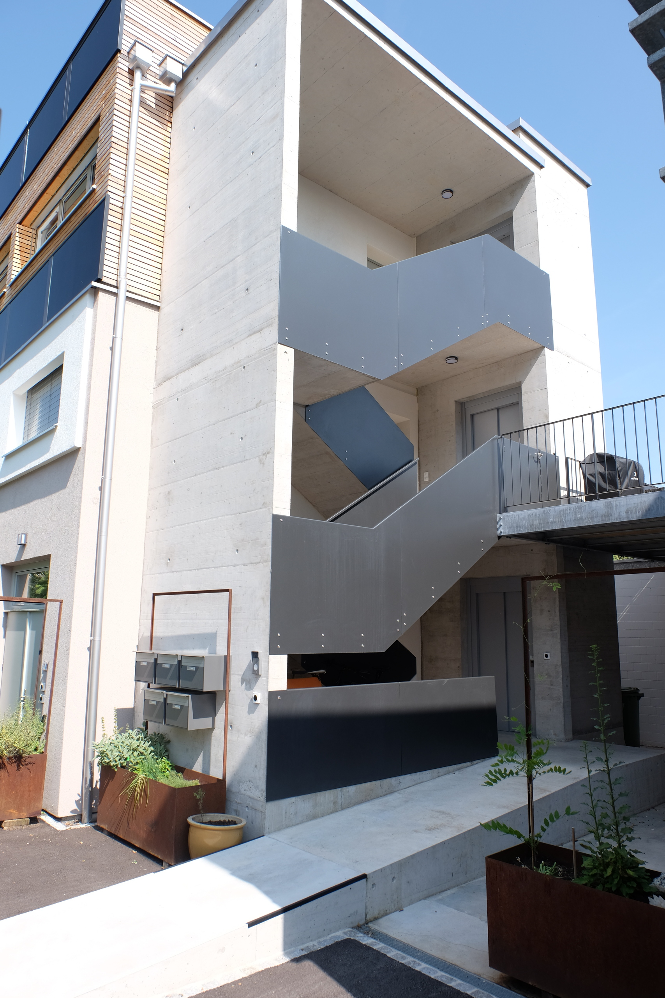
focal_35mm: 24
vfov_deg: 73.7
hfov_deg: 53.1
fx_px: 665
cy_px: 499
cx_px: 332
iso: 200
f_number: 5.6
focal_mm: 16
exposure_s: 1/300
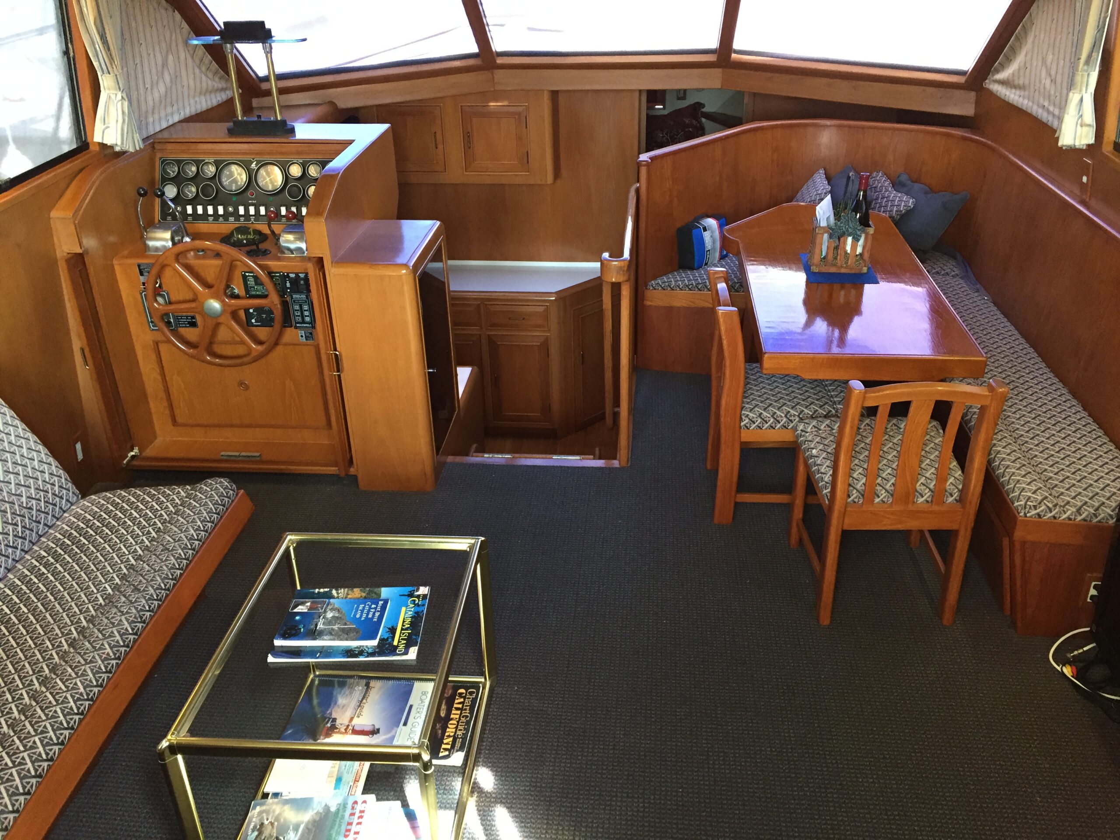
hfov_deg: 61.7
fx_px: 938
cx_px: 560
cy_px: 420
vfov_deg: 48.2
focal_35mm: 29
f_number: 2.2
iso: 160
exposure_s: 1/30
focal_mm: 4.15
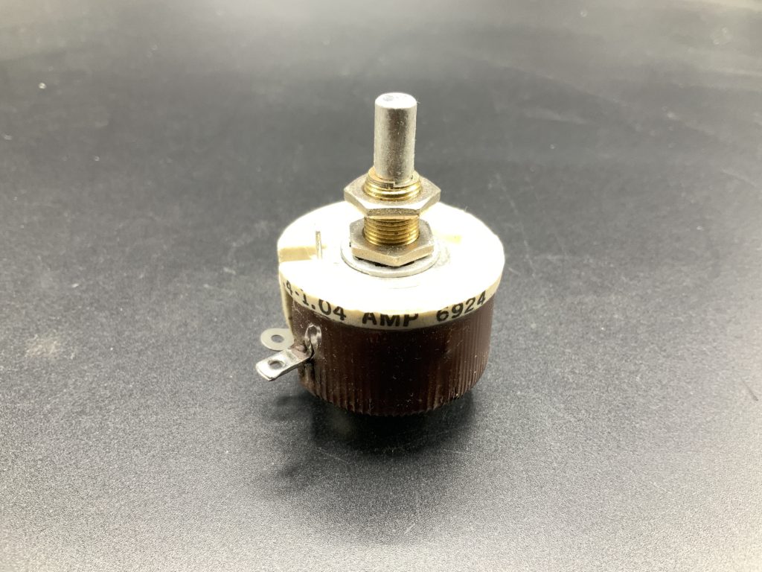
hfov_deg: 61.7
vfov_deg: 48.2
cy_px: 286
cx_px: 381
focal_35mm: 29
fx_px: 638
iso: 64
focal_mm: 3
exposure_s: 1/120
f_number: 1.8
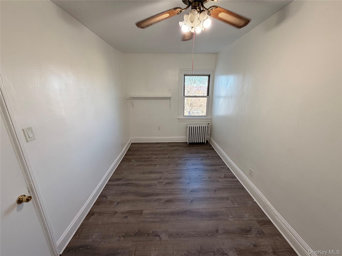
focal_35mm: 14
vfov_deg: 85.7
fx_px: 138
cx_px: 171
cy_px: 128
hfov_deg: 102.1
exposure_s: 1/120
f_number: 2.2
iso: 125
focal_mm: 2.22
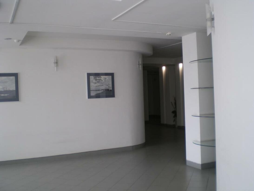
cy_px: 96
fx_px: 279
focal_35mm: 38
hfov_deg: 49.0
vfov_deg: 37.7
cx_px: 127
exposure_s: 1/30
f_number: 3.1
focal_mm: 6.3
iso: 64
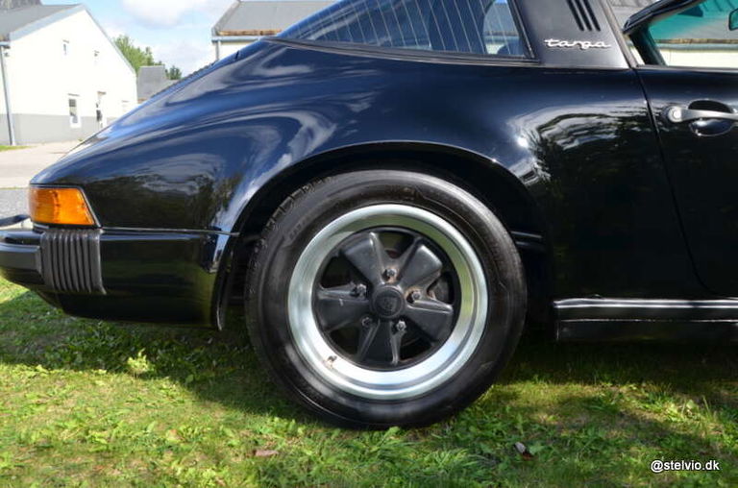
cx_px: 369
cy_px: 244
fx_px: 552
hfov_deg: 67.5
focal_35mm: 27
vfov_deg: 47.7
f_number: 6.3
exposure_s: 1/160
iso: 200
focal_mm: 18
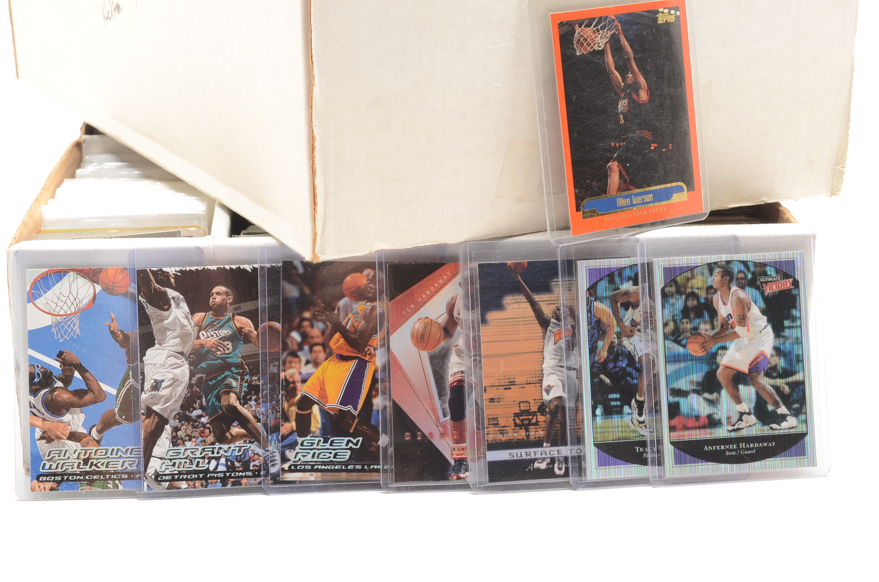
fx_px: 1754
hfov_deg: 28.1
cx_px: 440
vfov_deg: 18.8
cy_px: 291
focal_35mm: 72
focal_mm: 48
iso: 100
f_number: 16
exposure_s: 1/160
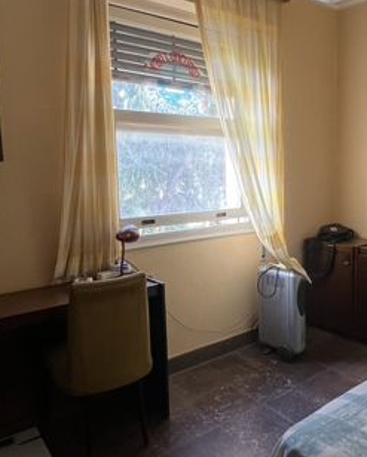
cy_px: 220
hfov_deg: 48.8
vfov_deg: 60.4
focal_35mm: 29
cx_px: 256
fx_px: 393
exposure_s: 1/100
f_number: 1.8
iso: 160
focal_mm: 1.57
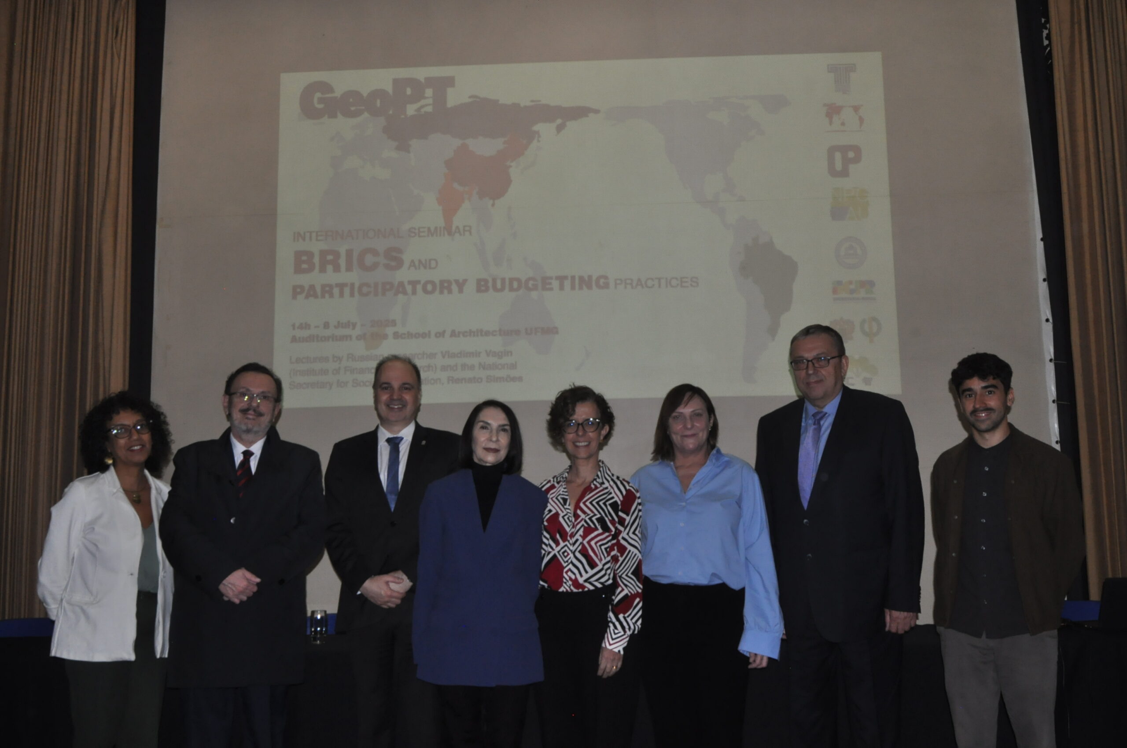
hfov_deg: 53.2
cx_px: 564
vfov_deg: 36.8
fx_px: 1126
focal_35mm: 36
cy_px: 374
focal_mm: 24
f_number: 3.5
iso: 800
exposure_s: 1/60
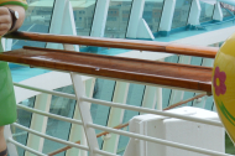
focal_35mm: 139
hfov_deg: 14.8
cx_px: 127
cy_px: 52
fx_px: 906
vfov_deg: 9.8
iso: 100
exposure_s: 1/250
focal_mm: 22
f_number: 8
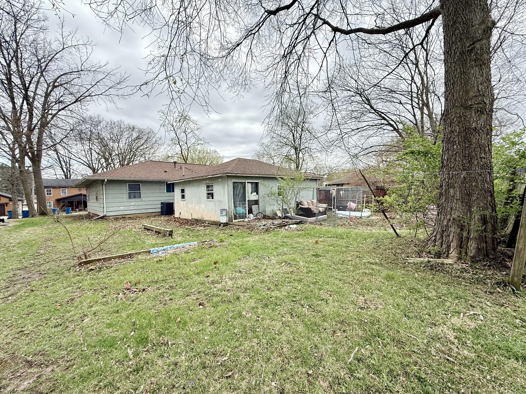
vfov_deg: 85.7
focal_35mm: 14
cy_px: 197
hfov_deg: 102.1
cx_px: 263
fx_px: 213
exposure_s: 1/1189
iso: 64
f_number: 2.2
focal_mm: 2.22
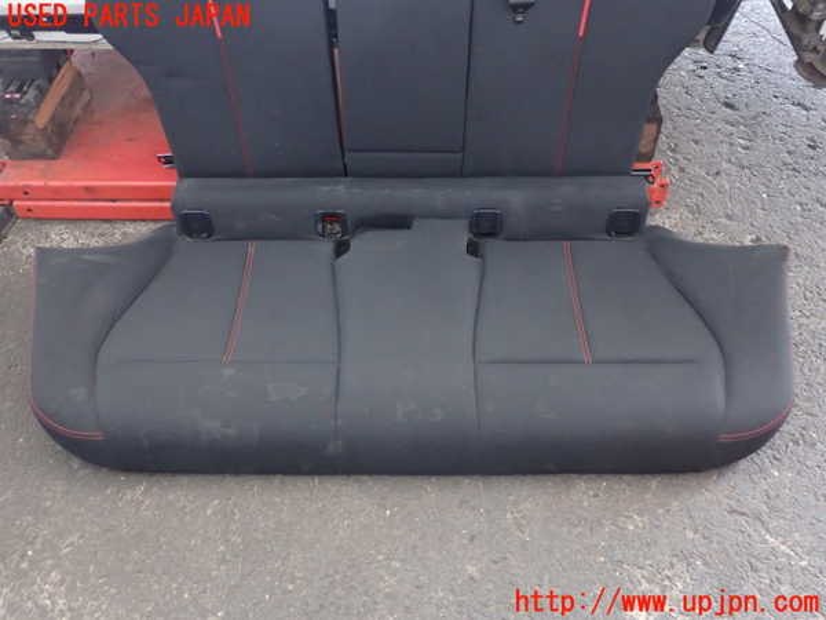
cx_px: 413
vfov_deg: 46.8
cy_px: 310
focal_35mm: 30
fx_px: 716
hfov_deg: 60.0
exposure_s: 1/30
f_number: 2.3
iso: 640
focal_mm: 5.4
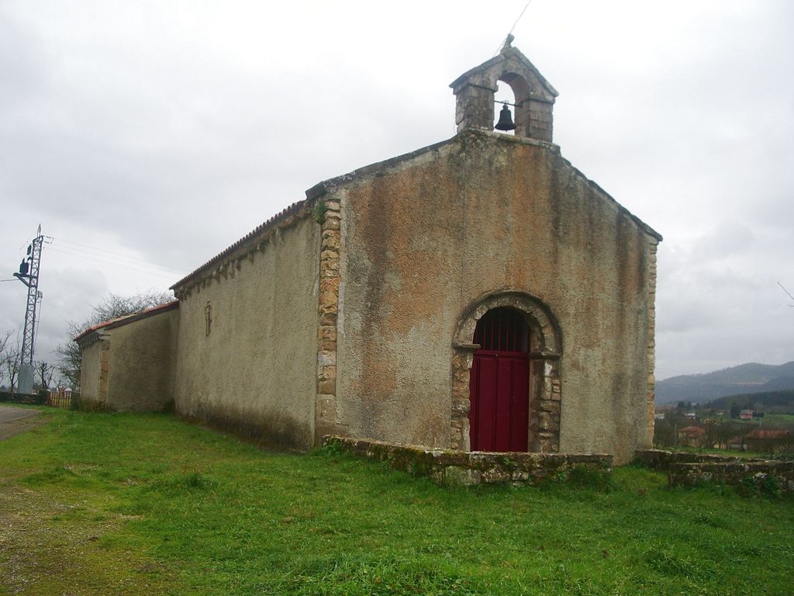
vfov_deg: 40.7
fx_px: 803
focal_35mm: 35
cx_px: 397
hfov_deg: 52.6
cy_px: 298
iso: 50
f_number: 4.3
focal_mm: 5.8
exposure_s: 1/200
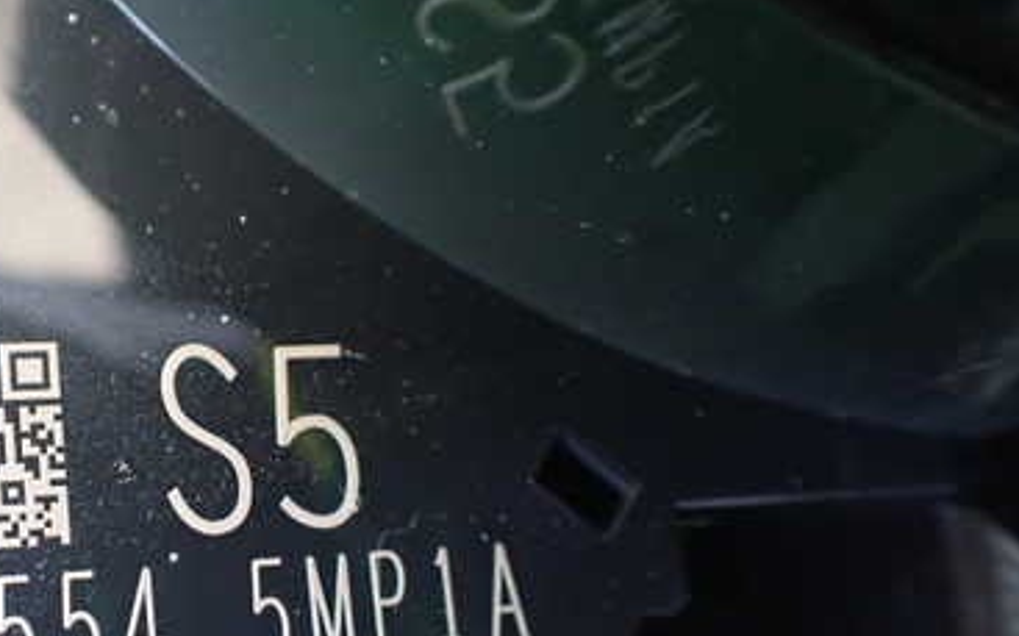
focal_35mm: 52
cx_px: 214
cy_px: 419
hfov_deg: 37.6
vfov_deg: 24.7
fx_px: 1443
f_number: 2.3
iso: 1000
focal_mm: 5.4
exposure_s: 1/30
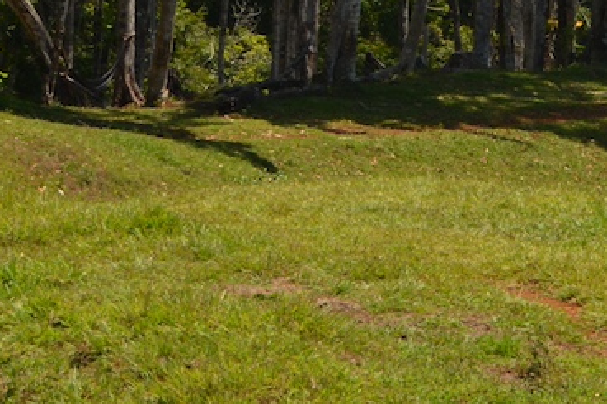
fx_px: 3893
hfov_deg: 8.9
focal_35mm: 231
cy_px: -75
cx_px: 605
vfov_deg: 5.9
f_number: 10
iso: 100
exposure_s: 1/200
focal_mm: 32
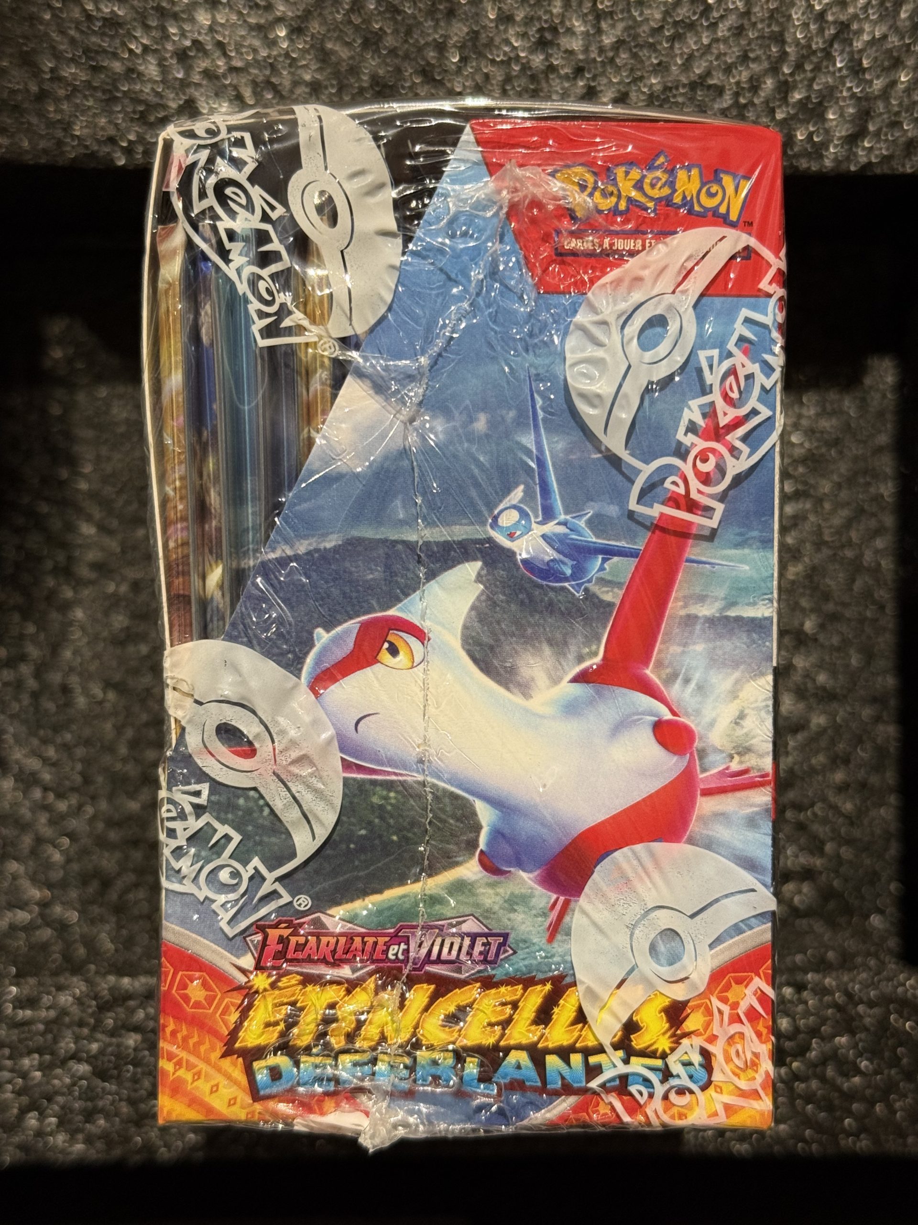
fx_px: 1697
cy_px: 612
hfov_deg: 30.3
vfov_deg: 39.7
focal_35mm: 48
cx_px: 459
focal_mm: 6.76
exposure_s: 1/60
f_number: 1.78
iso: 200
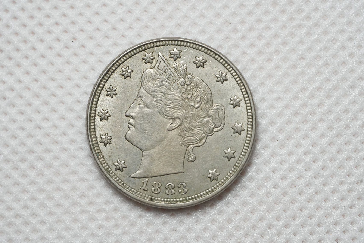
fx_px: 1061
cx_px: 182
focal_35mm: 105
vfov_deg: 13.0
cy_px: 122
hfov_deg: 19.5
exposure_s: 1/250
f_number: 5.6
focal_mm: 105
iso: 2500
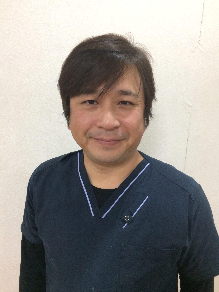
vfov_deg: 61.7
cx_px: 110
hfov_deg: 48.2
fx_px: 245
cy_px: 146
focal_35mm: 29
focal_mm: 4.15
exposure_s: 1/24
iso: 320
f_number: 2.2
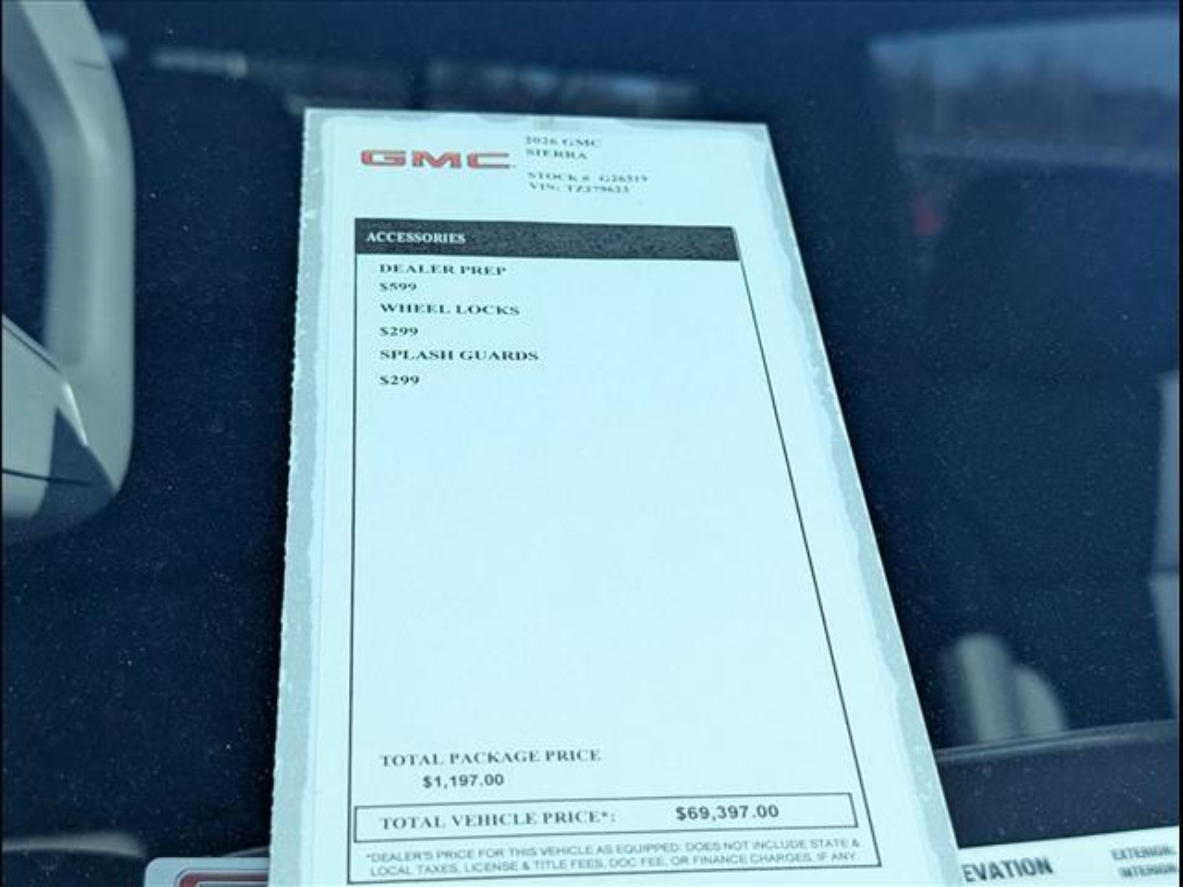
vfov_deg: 29.7
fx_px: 1675
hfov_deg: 38.9
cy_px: 444
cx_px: 592
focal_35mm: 49
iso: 49
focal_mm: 6.9
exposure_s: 1/2500
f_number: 1.68
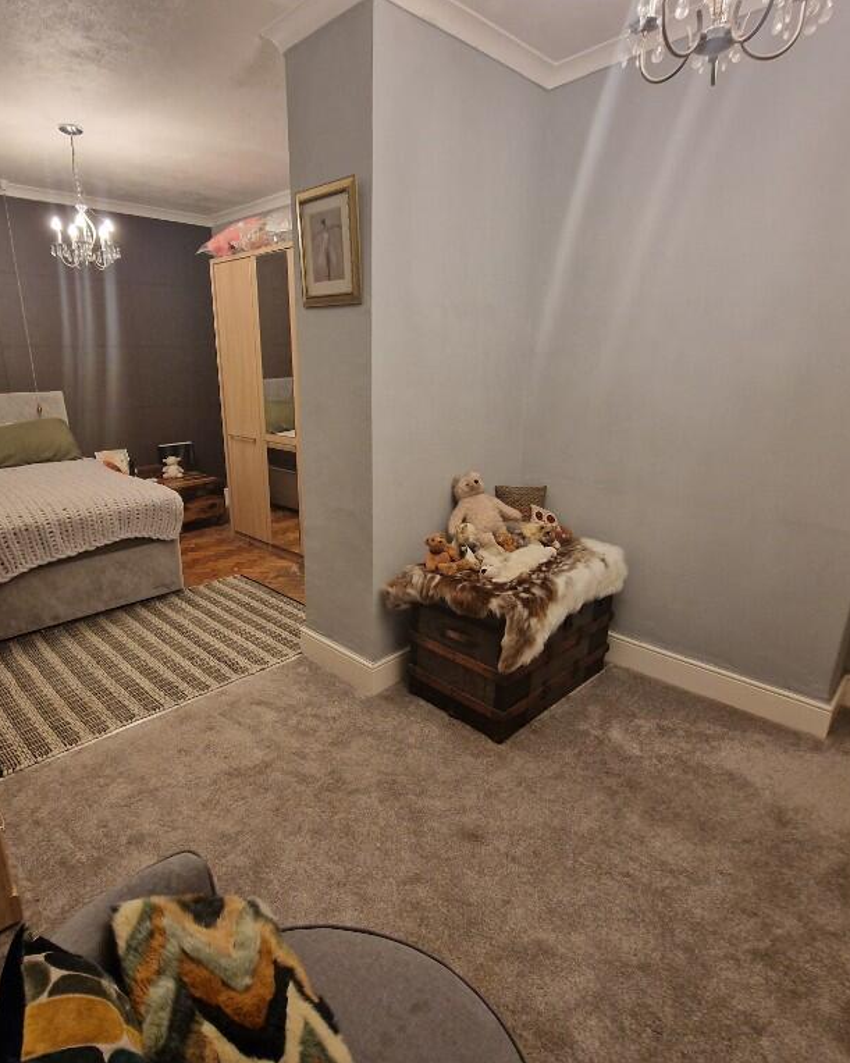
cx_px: 351
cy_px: 530
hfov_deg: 76.3
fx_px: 535
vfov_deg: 89.6
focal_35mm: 17
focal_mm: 2.2
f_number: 2.2
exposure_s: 1/33
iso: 320
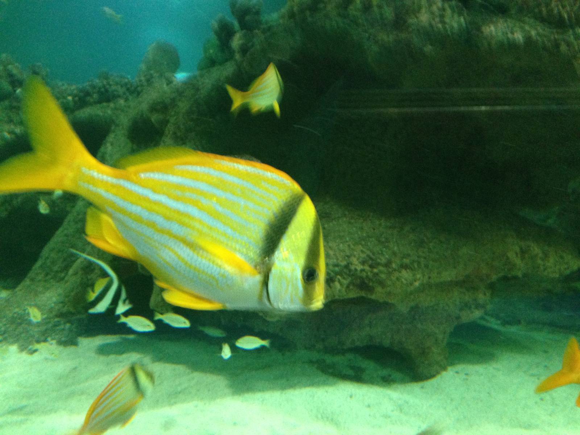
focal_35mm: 33
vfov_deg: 42.9
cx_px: 290
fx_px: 553
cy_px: 218
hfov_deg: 55.4
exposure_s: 1/15
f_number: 2.4
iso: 400
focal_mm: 4.12
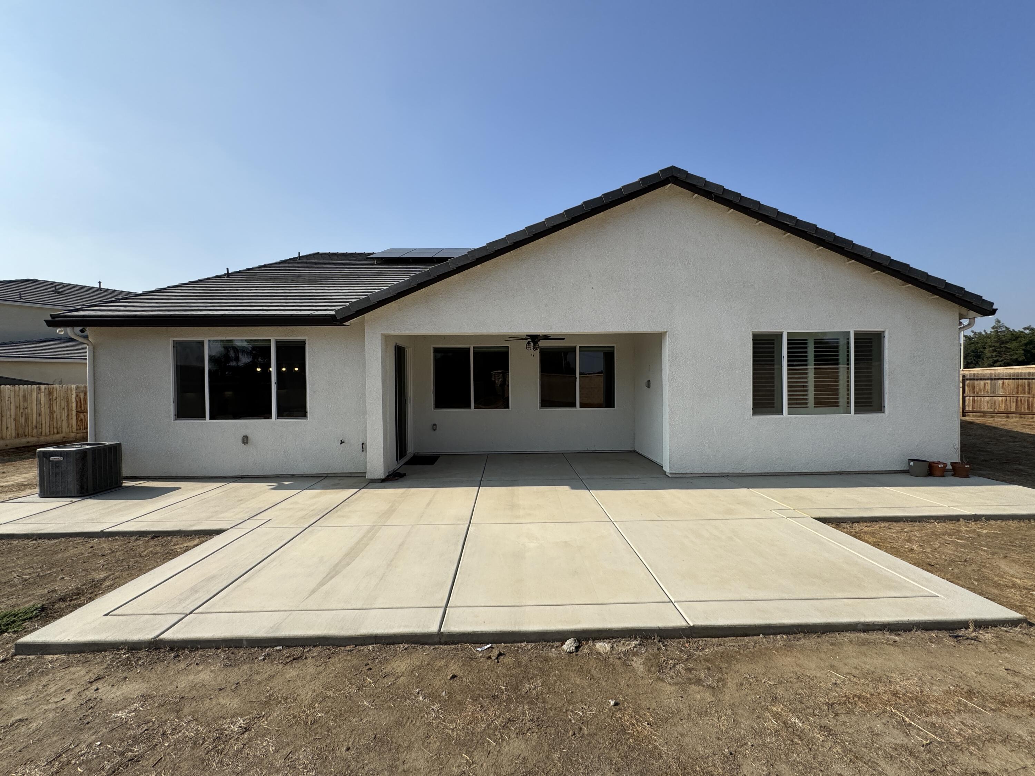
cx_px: 518
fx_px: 419
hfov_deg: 102.1
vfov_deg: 85.7
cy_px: 388
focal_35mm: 14
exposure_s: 1/2146
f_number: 2.2
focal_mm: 2.22
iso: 50
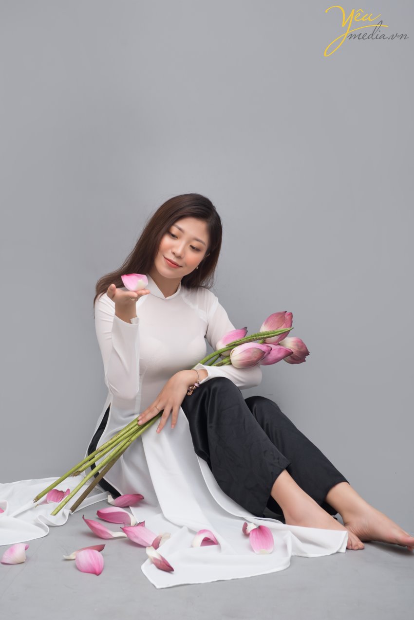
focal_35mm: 62
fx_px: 1069
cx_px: 207
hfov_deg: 21.9
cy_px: 310
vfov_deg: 32.4
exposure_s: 1/125
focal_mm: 62
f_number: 5.6
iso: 320
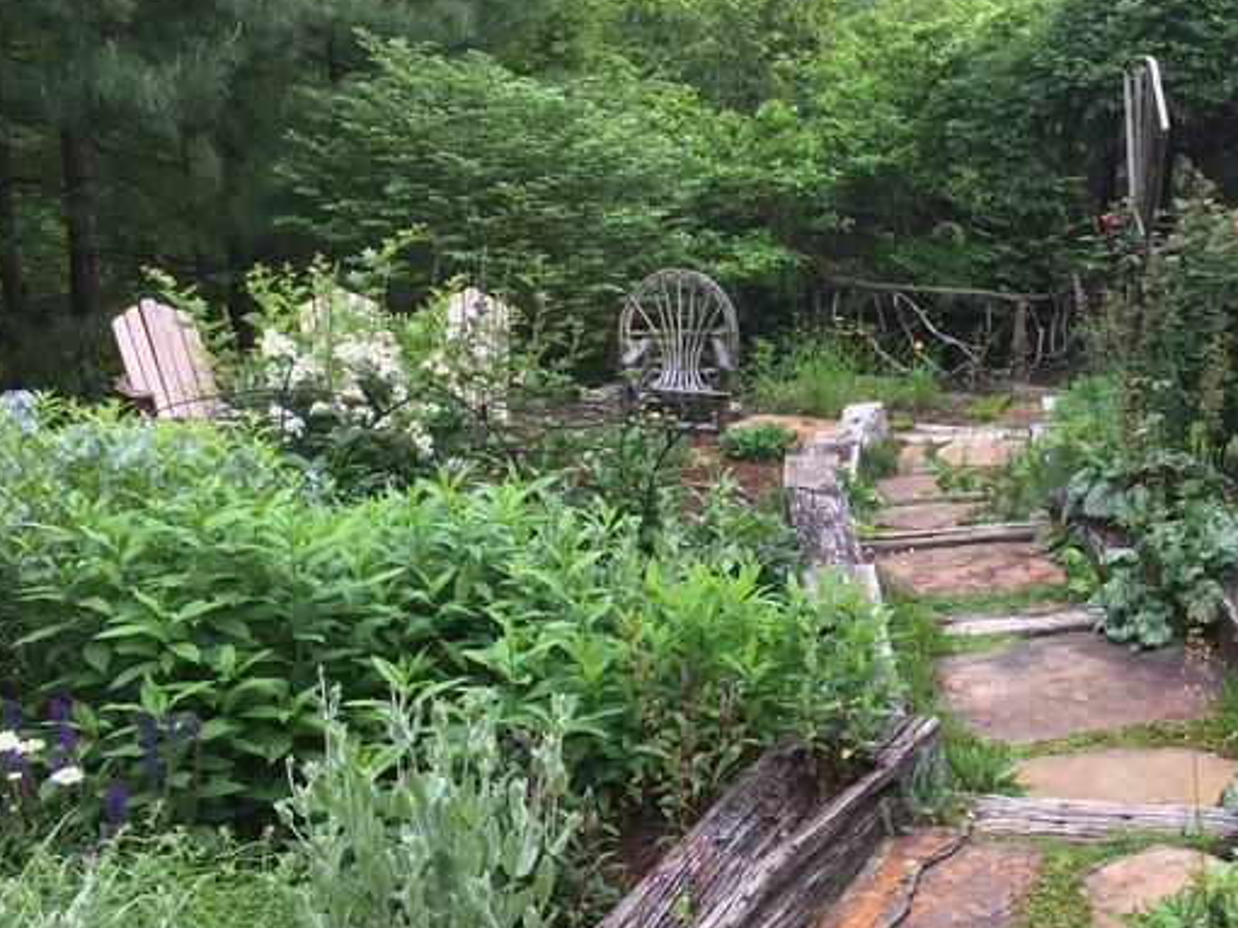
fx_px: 1895
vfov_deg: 27.5
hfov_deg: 34.8
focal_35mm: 53
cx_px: 1036
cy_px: 482
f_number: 2.2
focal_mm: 4.15
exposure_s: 1/120
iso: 40
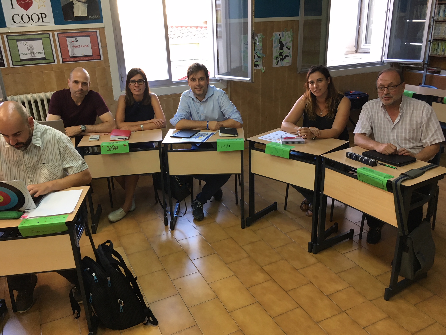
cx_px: 223
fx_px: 374
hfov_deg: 61.7
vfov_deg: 48.2
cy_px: 168
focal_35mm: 29
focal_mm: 4.15
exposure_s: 1/33
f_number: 2.2
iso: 40
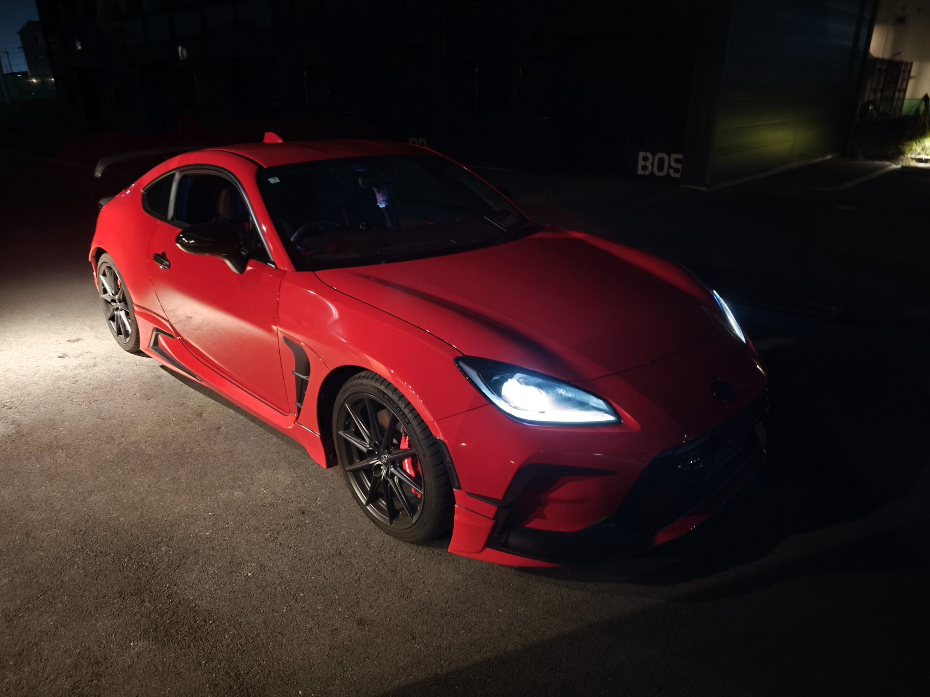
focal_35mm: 23
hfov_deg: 73.9
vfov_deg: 58.9
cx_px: 465
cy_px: 348
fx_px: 618
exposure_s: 1/11.4
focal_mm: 6.57
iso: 5000
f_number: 1.6
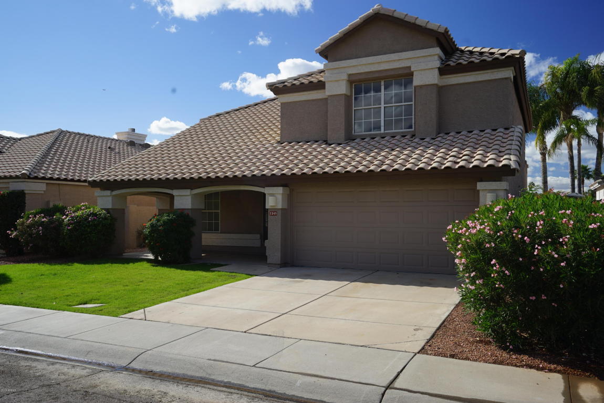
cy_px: 202
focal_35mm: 30
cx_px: 302
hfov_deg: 61.9
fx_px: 503
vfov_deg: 43.6
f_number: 10
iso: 100
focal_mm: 30
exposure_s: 1/80
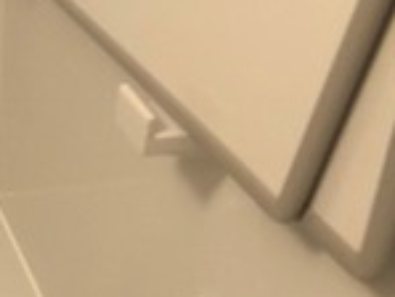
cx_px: -326
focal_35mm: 120
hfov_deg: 14.4
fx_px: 1370
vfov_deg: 12.2
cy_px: 310
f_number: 1.8
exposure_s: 1/17
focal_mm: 3.99
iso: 50
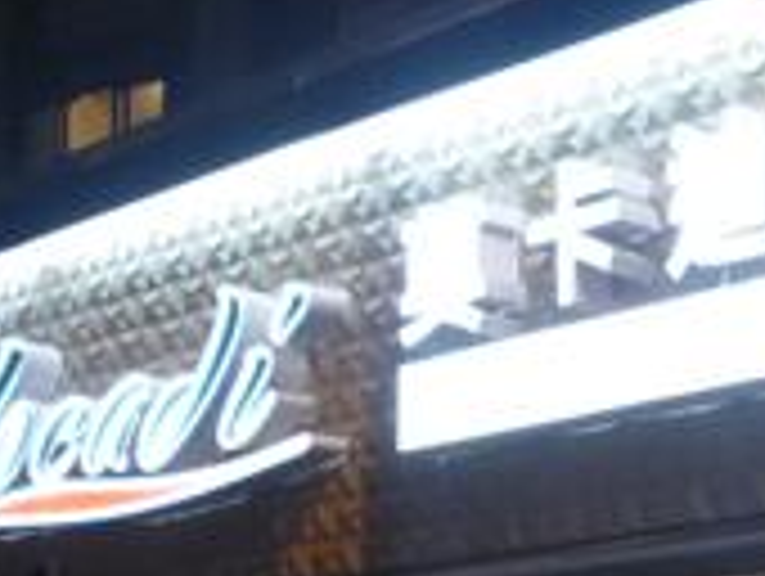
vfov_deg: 15.0
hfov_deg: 19.7
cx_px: 900
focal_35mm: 94
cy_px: 760
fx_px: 2080
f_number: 2.8
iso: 320
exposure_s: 1/30
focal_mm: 4.4
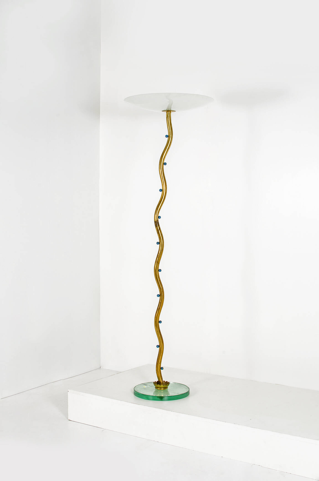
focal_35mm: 52
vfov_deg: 37.9
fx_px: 701
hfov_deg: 25.6
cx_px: 160
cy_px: 240
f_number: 16
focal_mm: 35
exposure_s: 1/160
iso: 100
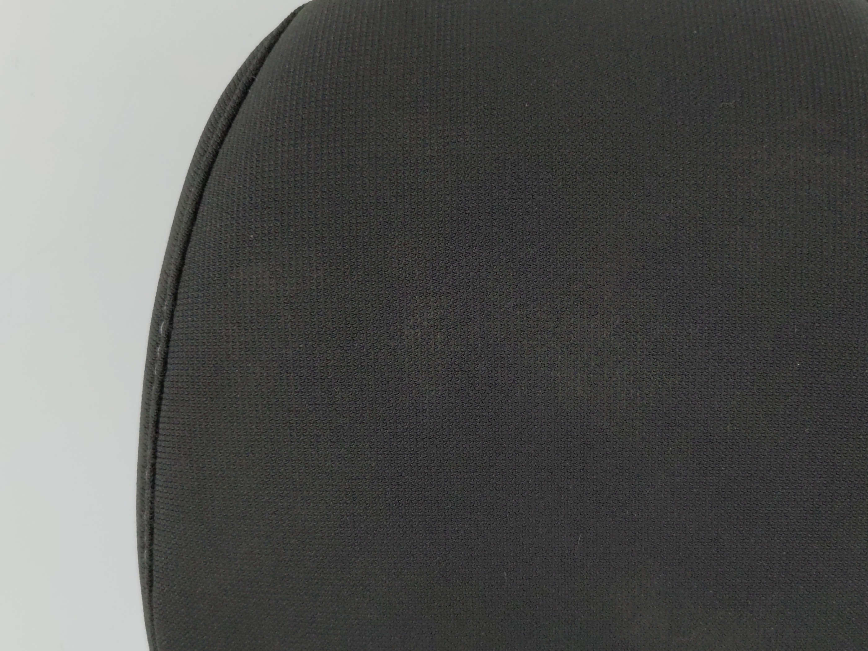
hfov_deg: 50.5
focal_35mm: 36
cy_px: 385
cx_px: 575
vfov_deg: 39.5
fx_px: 903
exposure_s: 1/109
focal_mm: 4.38
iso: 59
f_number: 1.73
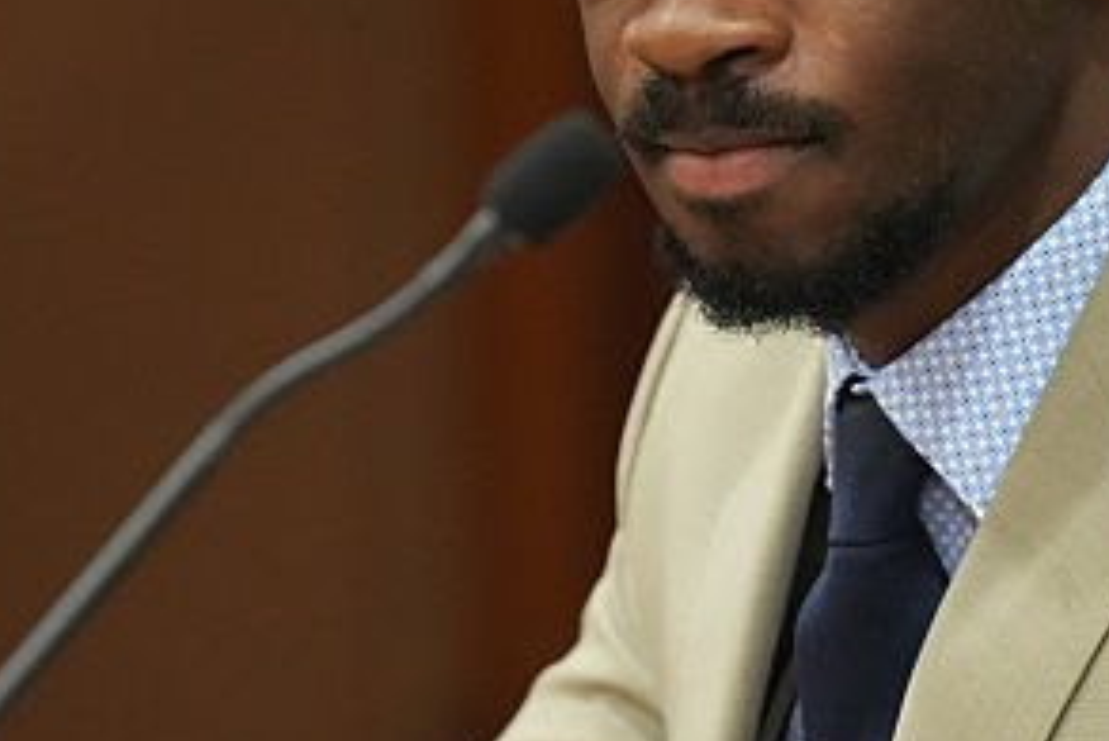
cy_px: 325
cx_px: 676
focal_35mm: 701
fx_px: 21604
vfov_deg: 2.0
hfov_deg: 2.9
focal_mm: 200
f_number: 2.8
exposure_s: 1/320
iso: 5000
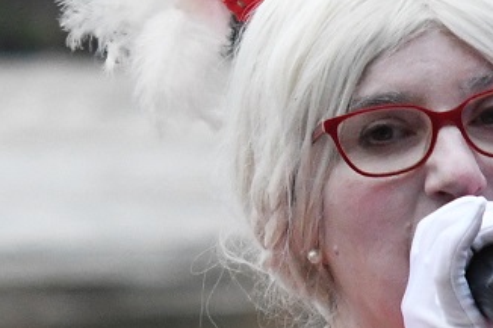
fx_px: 8828
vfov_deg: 2.1
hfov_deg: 3.2
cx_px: 1196
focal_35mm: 645
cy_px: 158
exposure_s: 1/400
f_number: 4
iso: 2500
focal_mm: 70
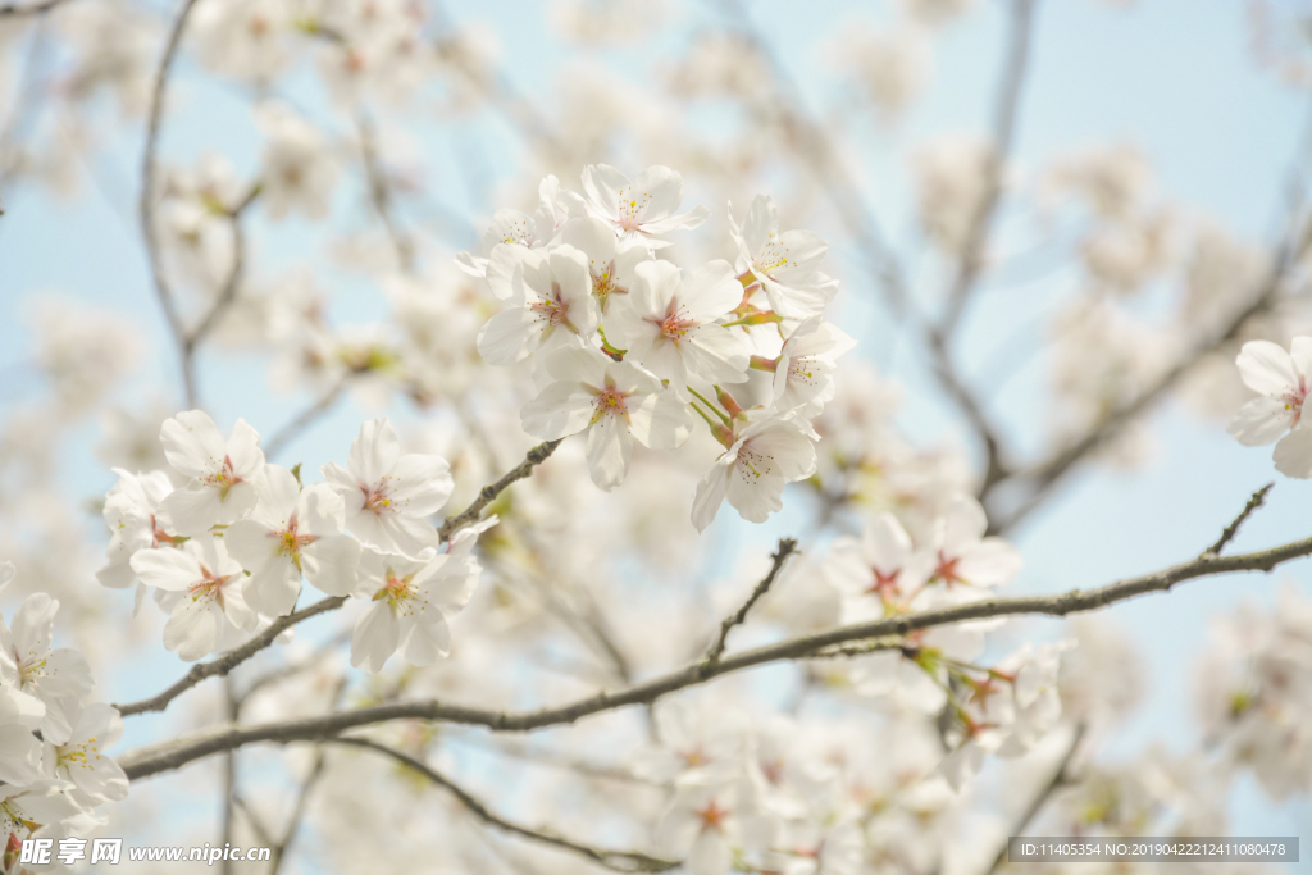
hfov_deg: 13.0
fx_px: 5740
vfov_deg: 8.7
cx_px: 656
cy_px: 438
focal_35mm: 158
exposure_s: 1/320
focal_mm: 105
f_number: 8
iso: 100
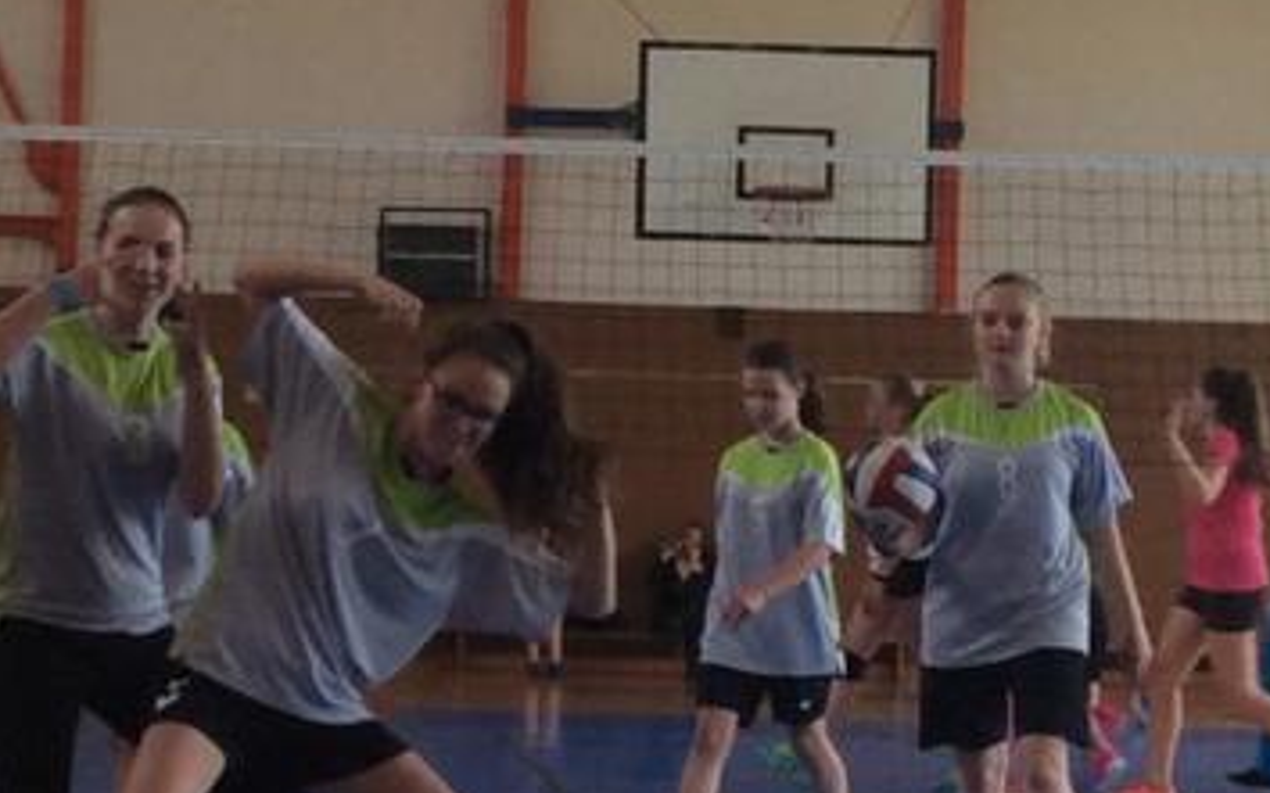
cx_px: 441
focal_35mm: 128
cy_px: 597
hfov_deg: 16.3
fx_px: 4429
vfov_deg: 10.2
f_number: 2.4
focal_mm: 3.3
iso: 50
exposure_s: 1/100
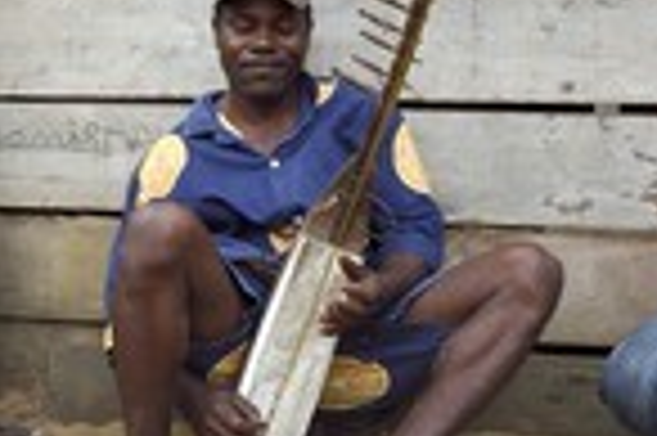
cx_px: 288
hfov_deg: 27.0
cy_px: 171
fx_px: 1367
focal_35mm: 75
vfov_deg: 18.1
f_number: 11
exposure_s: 1/160
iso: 400
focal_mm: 26
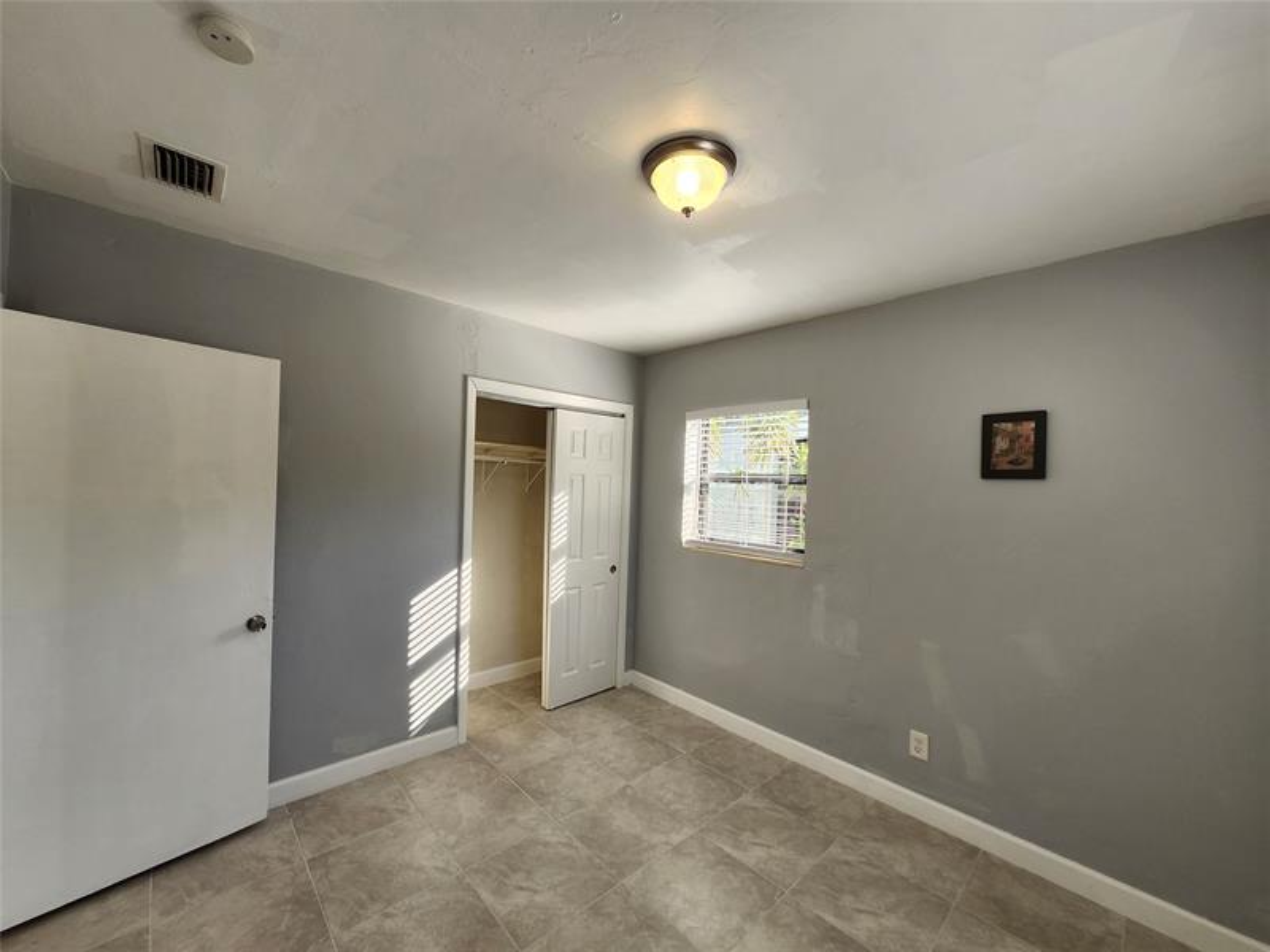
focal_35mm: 13
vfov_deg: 89.9
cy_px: 476
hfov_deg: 106.2
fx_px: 477
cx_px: 635
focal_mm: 1.74
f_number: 2.2
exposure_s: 1/120
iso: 64
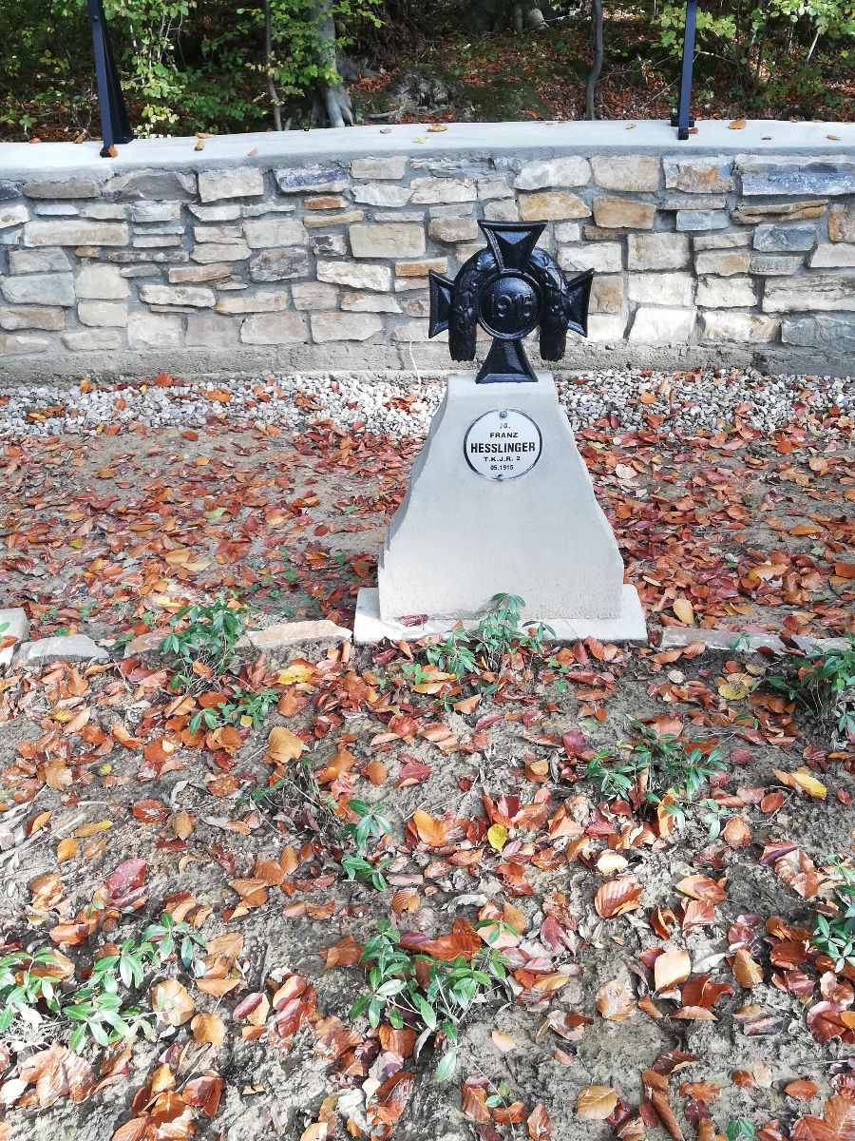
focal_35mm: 31
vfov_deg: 58.4
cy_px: 570
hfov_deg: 45.4
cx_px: 428
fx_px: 1021
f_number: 2.2
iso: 80
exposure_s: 1/100
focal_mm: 3.81
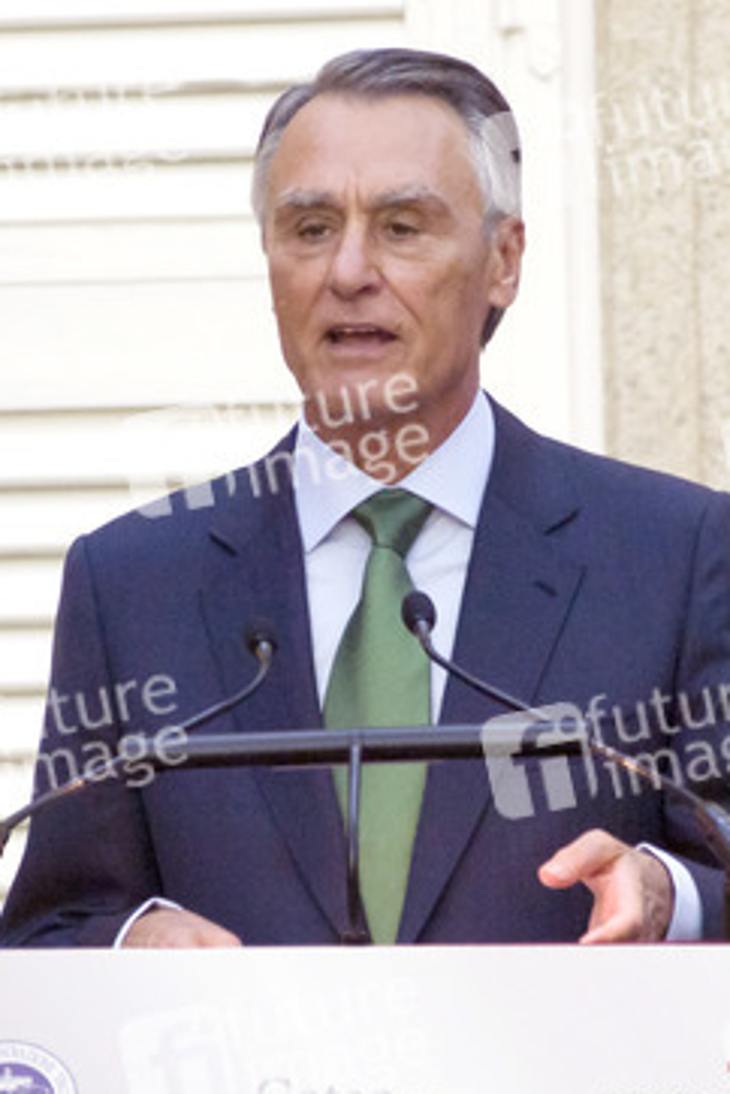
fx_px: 12044
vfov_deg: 5.2
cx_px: 363
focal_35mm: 396
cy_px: 597
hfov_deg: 3.5
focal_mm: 179
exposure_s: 1/250
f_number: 4.8
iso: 640
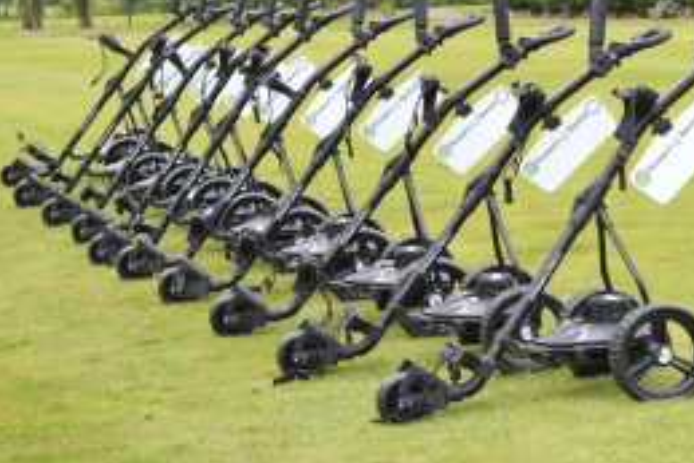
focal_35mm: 111
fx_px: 2141
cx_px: 402
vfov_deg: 12.3
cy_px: 136
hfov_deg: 18.4
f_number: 8
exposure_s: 1/125
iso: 160
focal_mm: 48
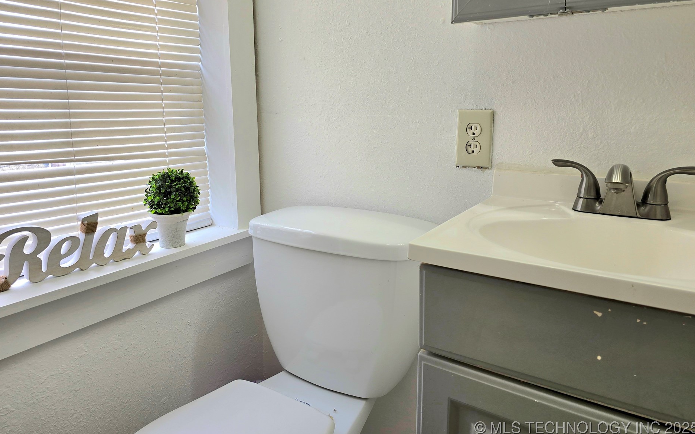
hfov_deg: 72.5
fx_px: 474
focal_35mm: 25
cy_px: 176
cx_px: 346
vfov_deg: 49.0
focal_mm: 6.3
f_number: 1.7
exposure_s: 1/120
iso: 32
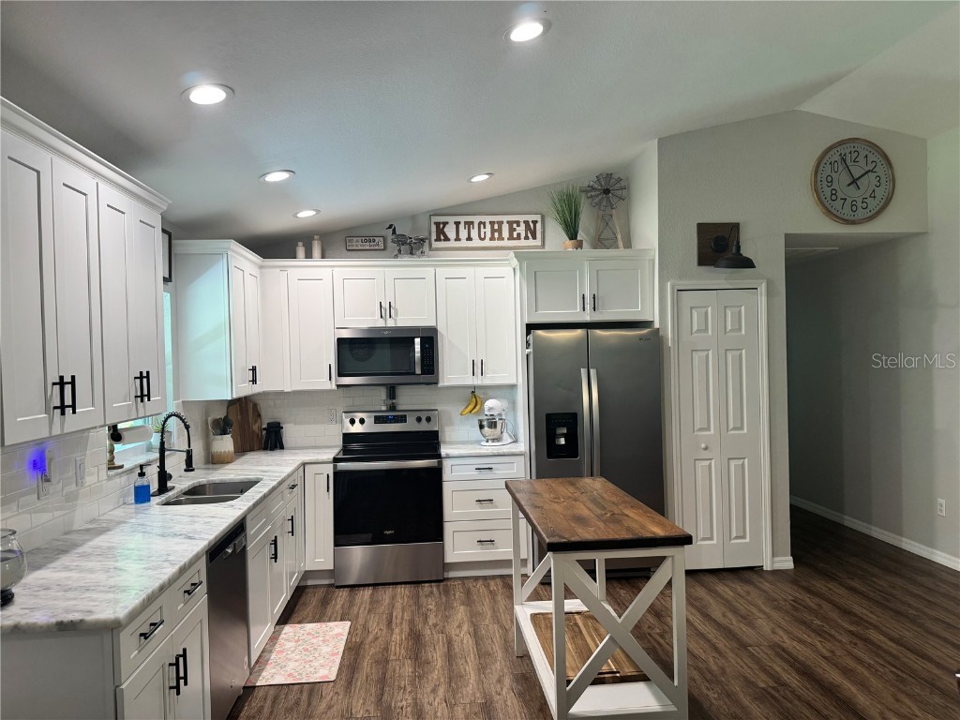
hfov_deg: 71.6
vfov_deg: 56.8
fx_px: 666
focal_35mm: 24
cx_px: 480
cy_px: 360
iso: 200
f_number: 1.78
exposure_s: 1/120
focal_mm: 6.76
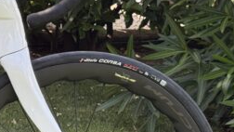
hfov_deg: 12.3
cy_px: 105
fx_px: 1030
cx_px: -129
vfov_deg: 7.3
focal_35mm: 166
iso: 64
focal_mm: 6.76
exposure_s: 1/700
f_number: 1.78
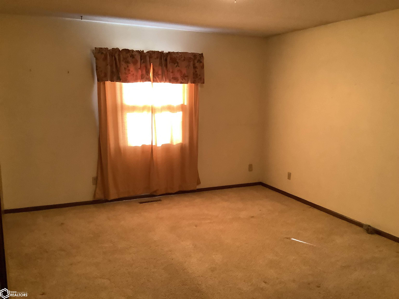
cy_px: 150
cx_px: 200
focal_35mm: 31
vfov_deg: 45.4
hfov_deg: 58.4
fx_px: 357
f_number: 2.4
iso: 400
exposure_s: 1/60
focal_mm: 3.3
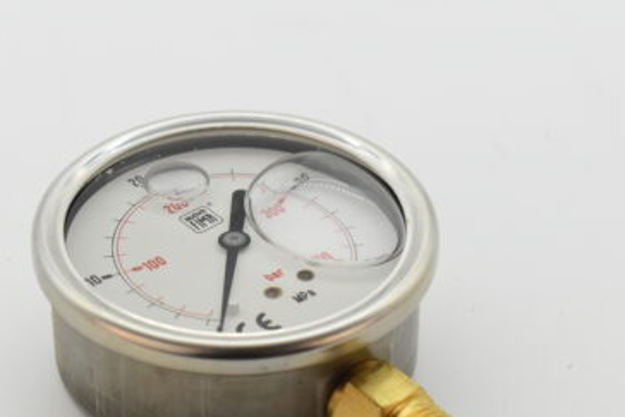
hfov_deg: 15.1
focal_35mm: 136
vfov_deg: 10.1
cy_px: 233
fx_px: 2359
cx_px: 261
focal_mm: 55
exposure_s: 1/1000
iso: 1600
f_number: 8
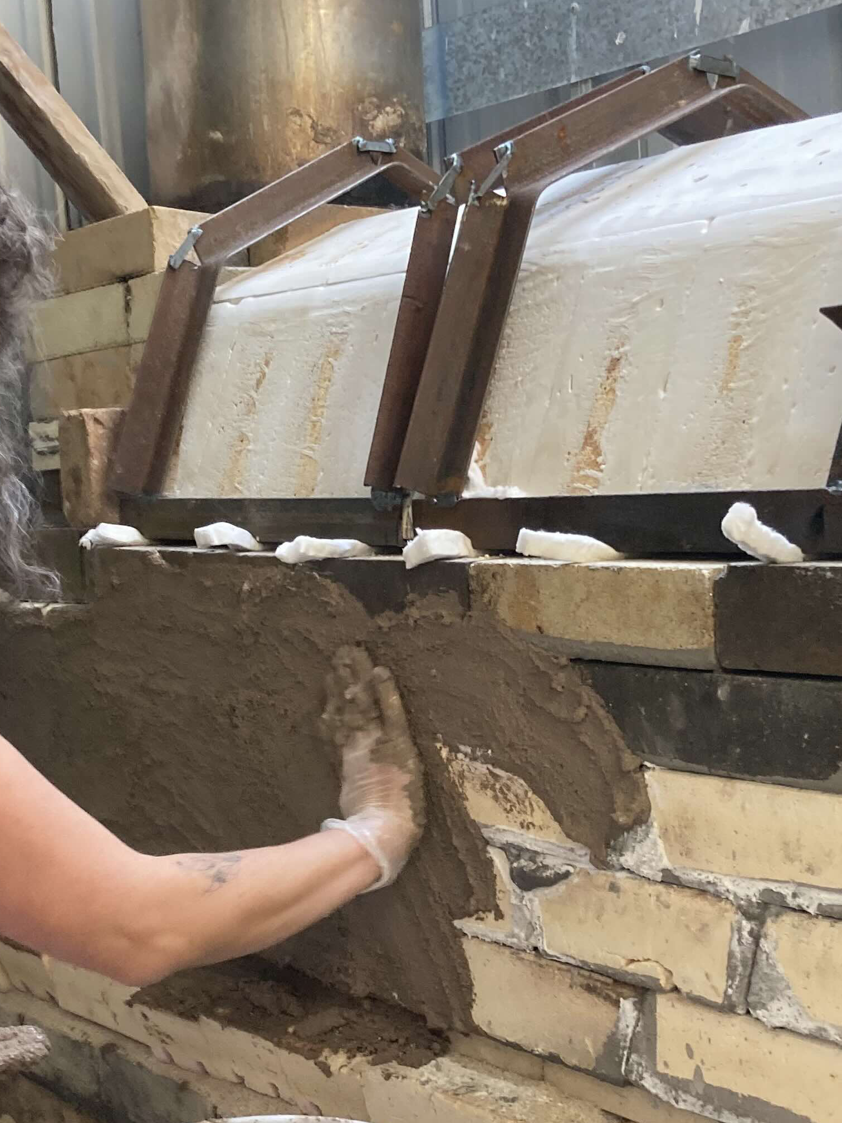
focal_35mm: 56
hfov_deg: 26.1
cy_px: 727
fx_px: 1816
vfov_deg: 34.1
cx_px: 353
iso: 125
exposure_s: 1/60
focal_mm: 3.99
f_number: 1.8
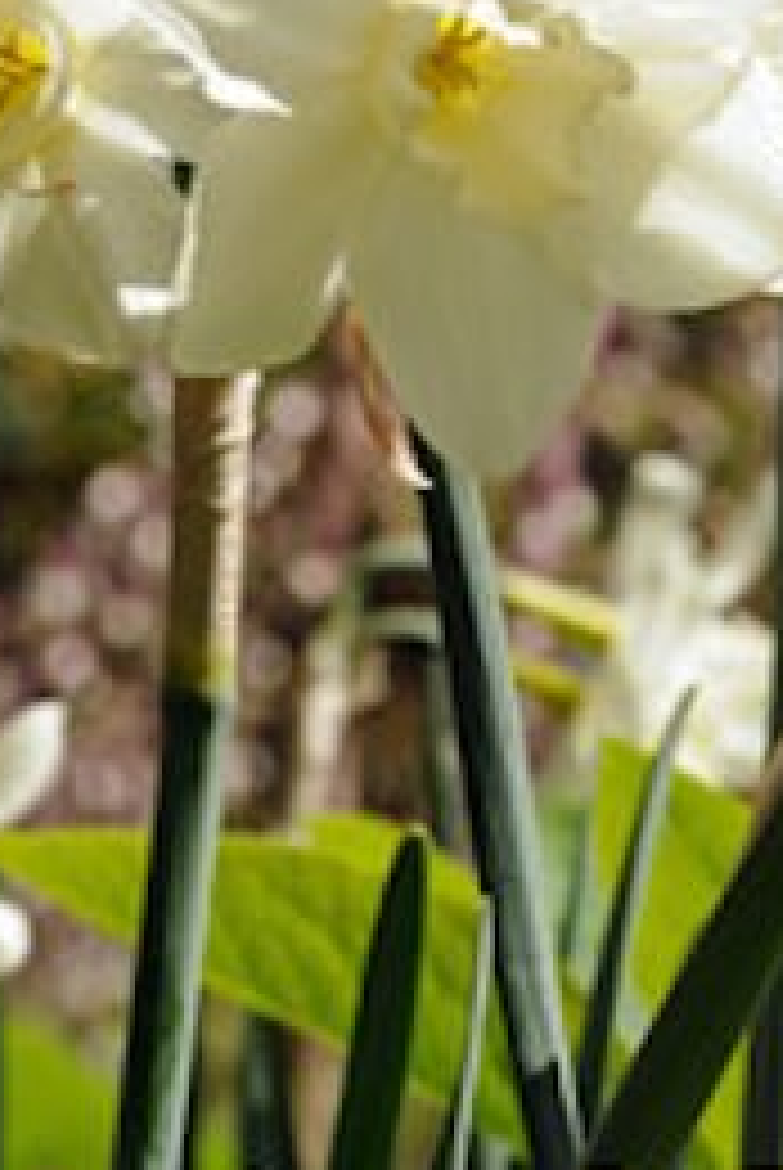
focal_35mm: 190
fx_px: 6187
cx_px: 256
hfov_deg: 7.2
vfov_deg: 10.8
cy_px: 432
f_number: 9
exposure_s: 1/320
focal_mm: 55
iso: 200
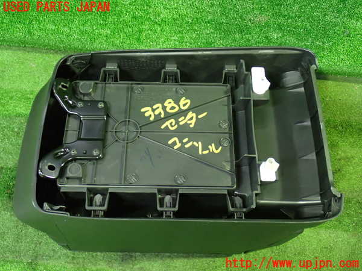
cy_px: 136
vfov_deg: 35.1
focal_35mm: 41
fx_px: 429
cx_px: 181
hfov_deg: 45.8
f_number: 2.8
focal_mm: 7.31
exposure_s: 1/15
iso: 800
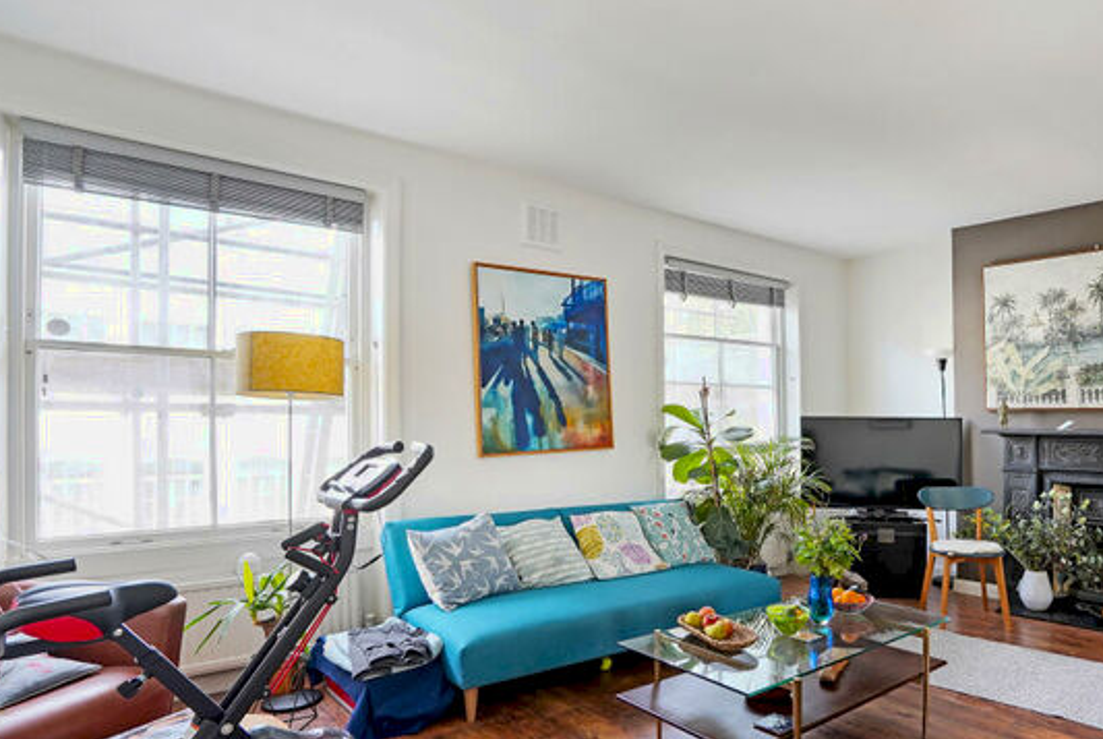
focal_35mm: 21
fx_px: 644
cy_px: 412
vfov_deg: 59.5
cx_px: 712
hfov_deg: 79.1
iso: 320
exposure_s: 1/5
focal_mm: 16
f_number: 11
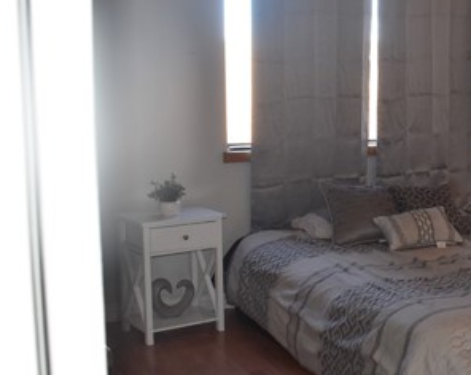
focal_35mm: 64
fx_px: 891
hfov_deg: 28.3
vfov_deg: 23.8
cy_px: 196
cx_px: 438
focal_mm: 21
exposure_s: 1/100
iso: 800
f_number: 5
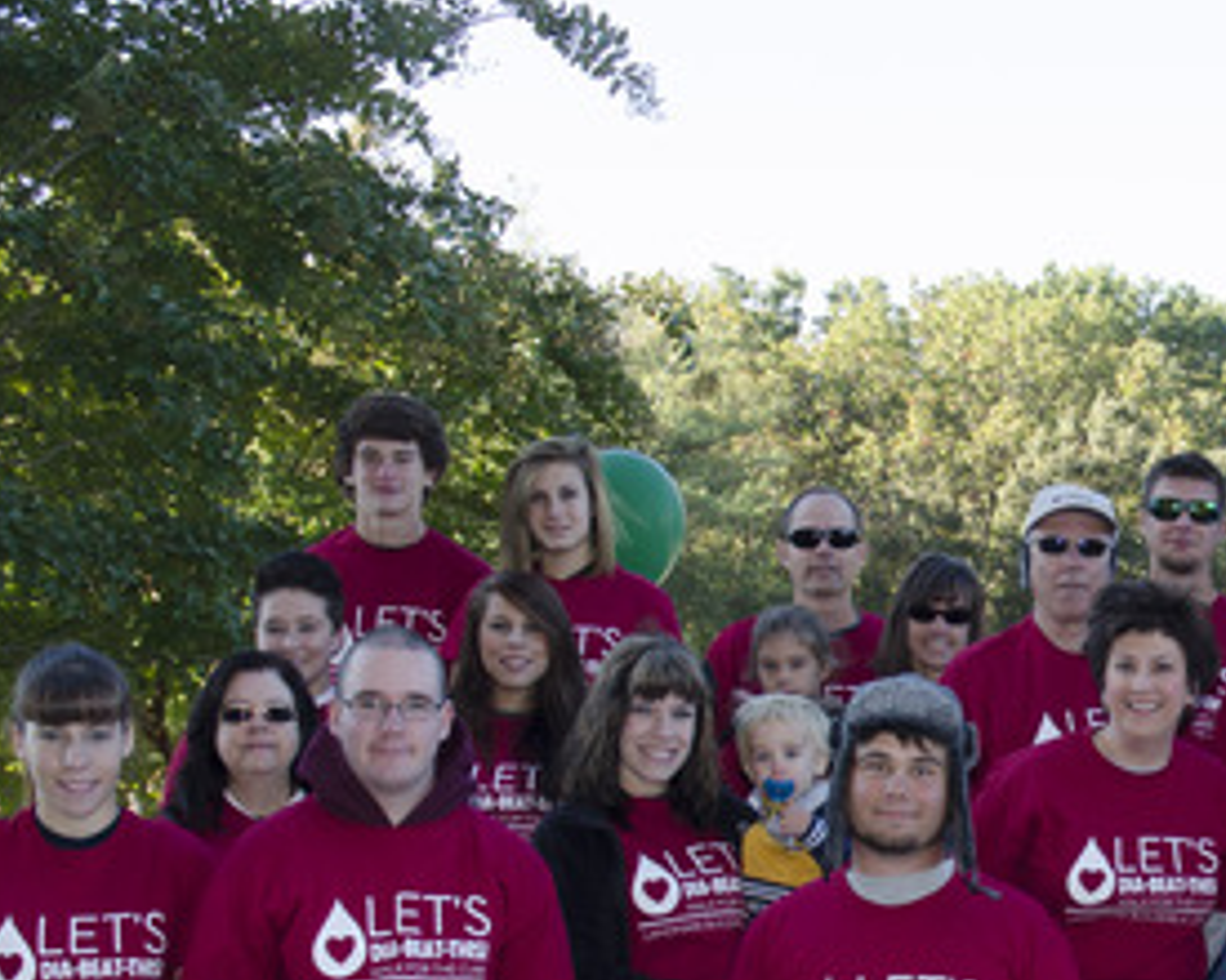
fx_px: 2939
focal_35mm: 81
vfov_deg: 18.7
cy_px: 831
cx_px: 1329
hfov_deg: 22.3
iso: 200
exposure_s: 1/125
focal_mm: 22
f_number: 5.6
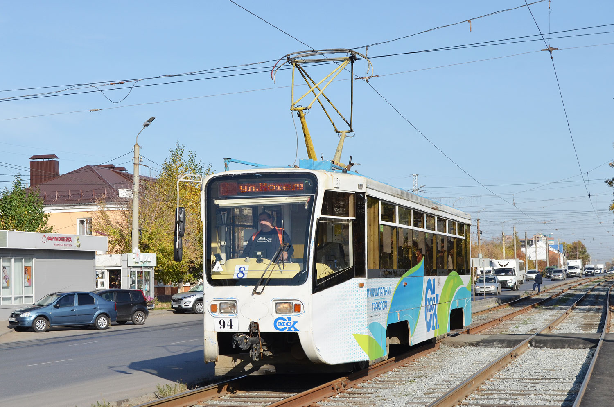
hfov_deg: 35.1
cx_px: 307
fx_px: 970
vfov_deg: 23.7
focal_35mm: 57
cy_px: 204
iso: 200
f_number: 7.1
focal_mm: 38
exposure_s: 1/800
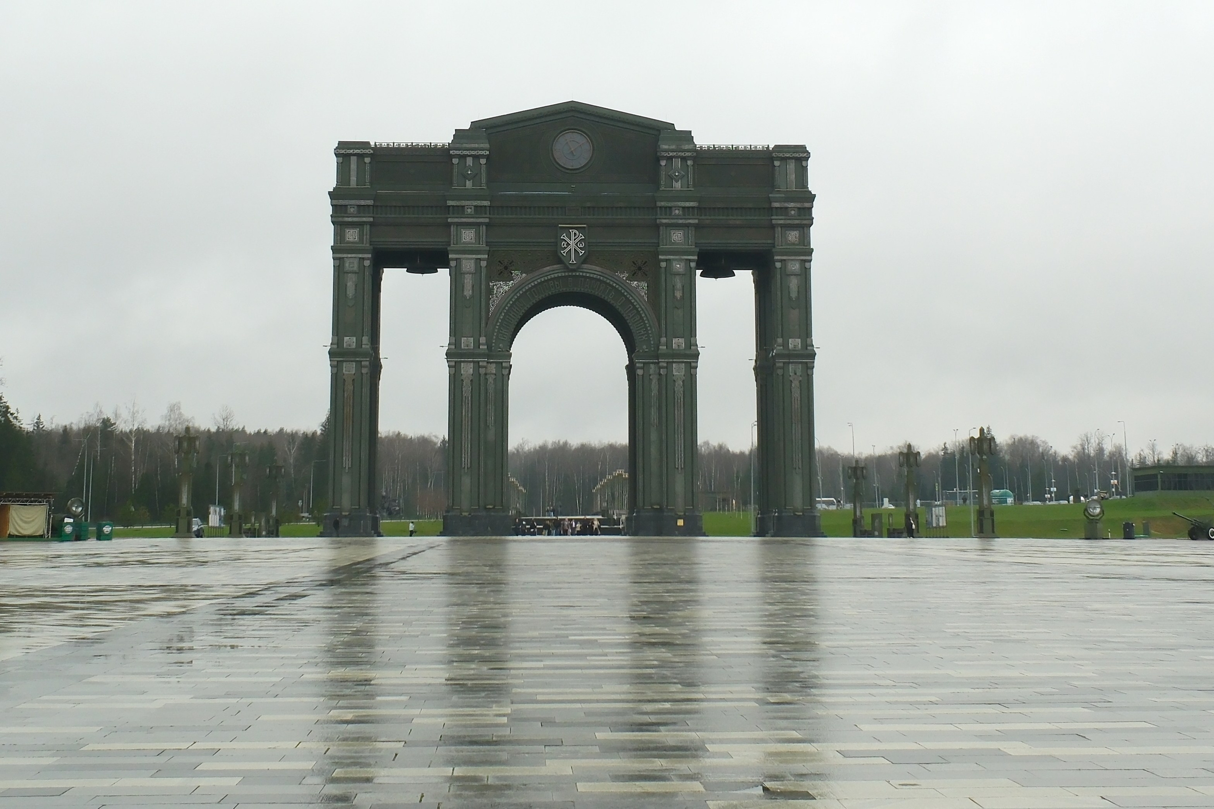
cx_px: 607
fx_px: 910
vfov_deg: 47.9
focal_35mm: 27
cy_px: 404
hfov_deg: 67.4
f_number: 9
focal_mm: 18
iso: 640
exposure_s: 1/500
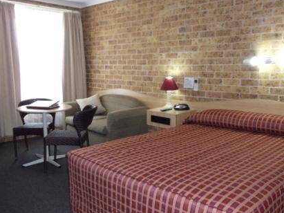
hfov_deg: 39.7
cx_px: 142
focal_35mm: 48
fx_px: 394
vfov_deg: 30.2
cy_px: 103
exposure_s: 1/30
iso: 400
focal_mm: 6
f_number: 3.5
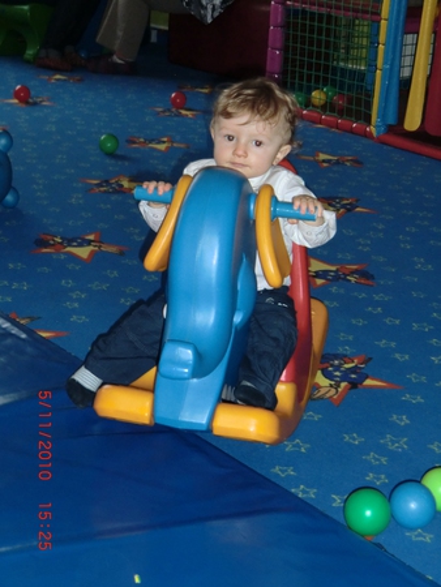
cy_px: 294
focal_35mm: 65
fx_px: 1103
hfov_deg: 22.6
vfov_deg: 29.8
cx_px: 220
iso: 400
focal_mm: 11.6
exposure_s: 1/25
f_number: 4.4
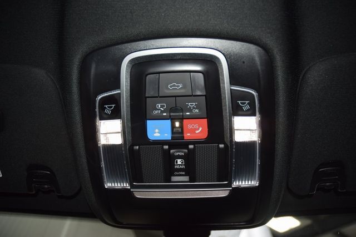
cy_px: 118
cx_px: 178
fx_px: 267
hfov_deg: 67.4
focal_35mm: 27
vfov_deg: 48.0
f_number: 3.5
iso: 360
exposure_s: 1/60
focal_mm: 18
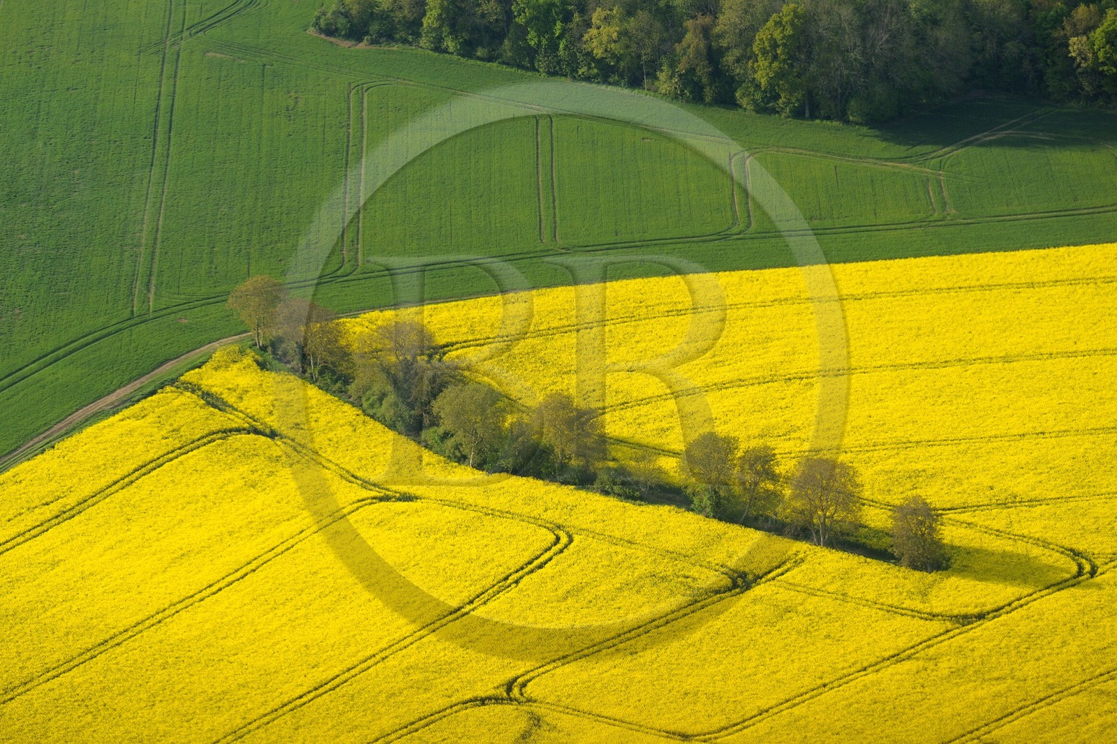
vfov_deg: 6.9
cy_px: 372
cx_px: 558
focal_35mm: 200
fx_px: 6204
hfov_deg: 10.3
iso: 400
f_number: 5.6
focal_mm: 200
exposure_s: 1/1250
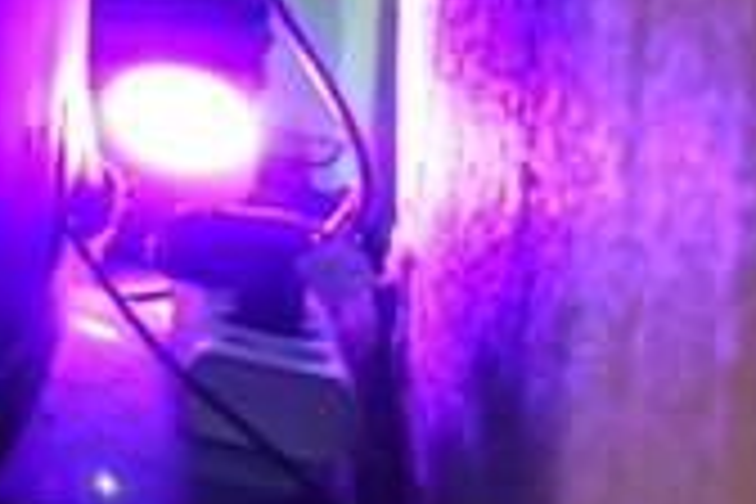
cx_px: -1912
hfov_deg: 9.5
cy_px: -234
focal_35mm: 107
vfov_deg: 12.2
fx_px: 2247
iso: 2800
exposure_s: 1/30
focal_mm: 10
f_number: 4.5
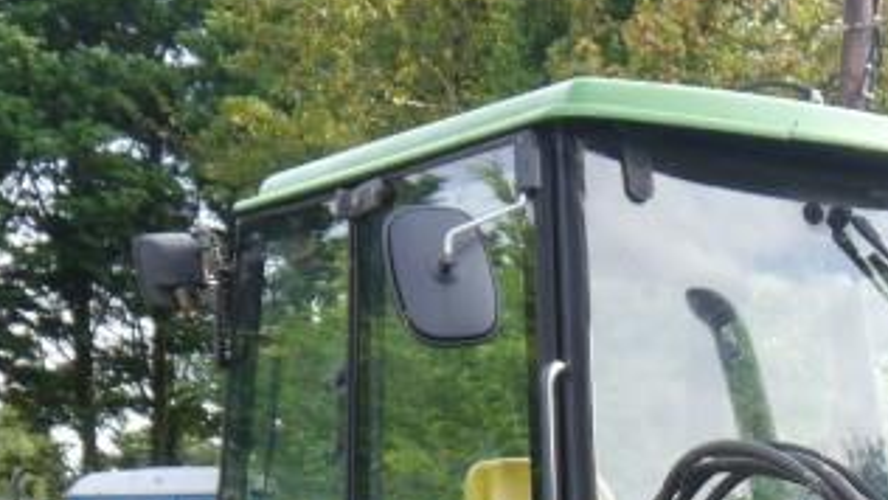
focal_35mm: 106
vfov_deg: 10.5
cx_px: 1113
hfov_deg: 18.9
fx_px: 2497
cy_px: 989
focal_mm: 15
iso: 160
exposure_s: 1/160
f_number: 4.5
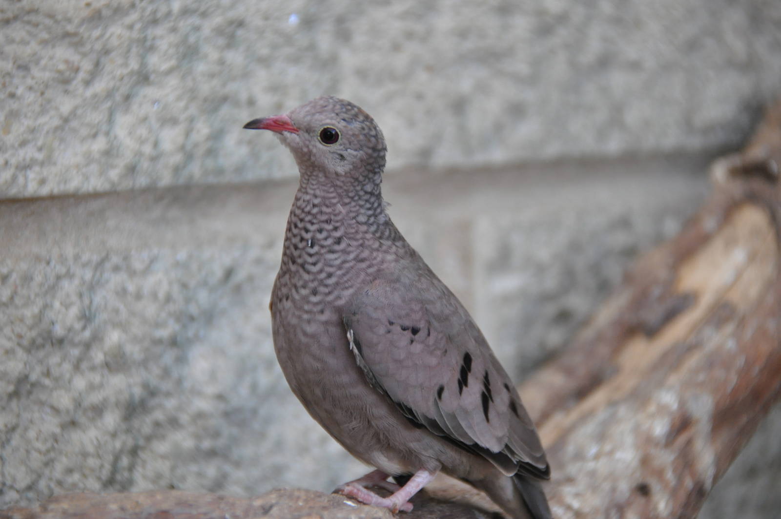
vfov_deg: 3.0
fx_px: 9751
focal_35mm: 450
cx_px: 390
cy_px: 260
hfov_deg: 4.6
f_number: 5.6
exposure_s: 1/80
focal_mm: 300
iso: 1000
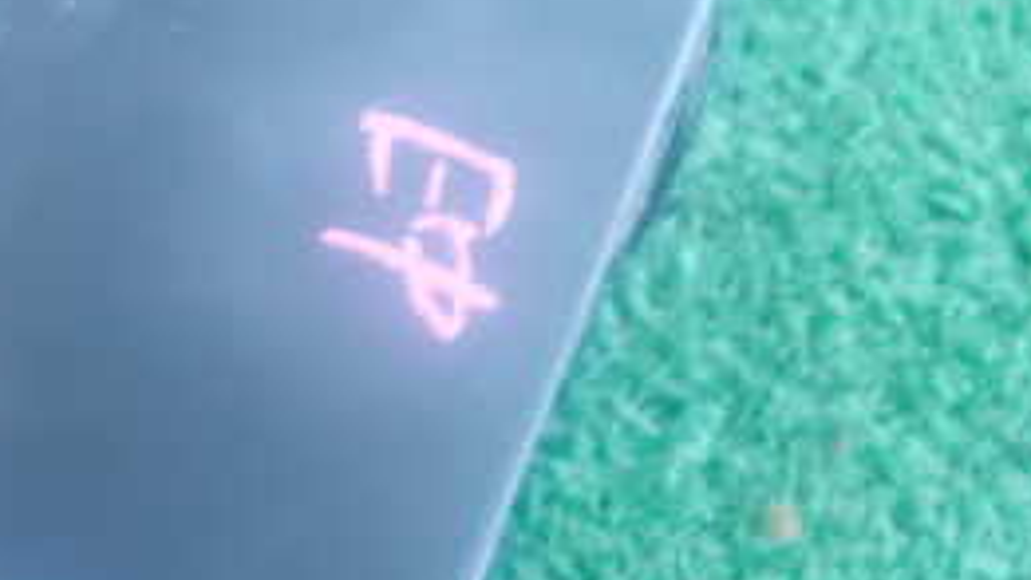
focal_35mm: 75
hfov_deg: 26.7
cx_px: -4
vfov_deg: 16.1
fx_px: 2051
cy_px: 320
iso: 1600
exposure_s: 1/13
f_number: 2.3
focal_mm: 5.5
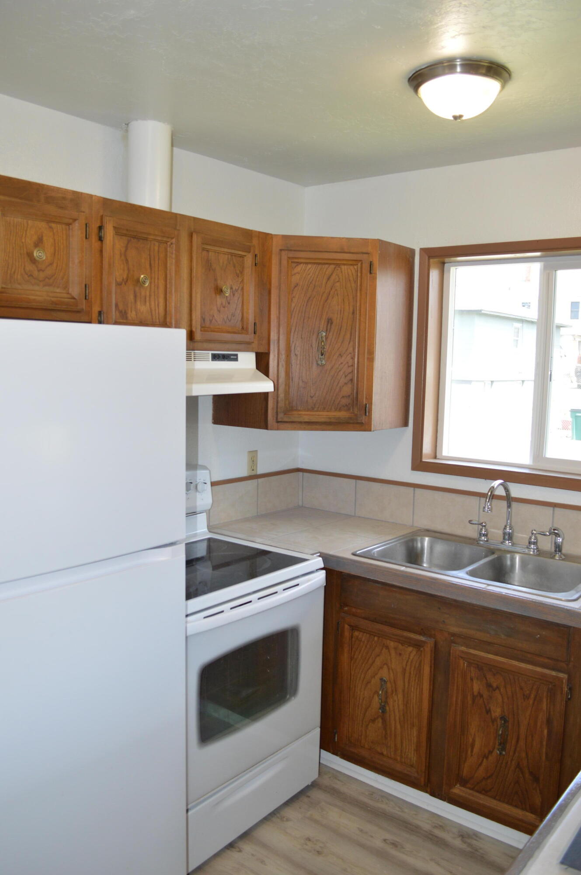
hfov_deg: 43.5
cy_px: 438
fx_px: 728
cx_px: 290
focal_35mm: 30
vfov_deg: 62.0
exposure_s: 1/100
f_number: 4
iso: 400
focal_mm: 20
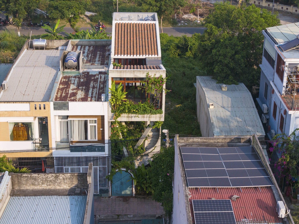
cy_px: 112
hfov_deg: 27.8
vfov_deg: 21.0
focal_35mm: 70
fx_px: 605
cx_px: 150
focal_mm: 19.35
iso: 190
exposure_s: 1/1250
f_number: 2.8
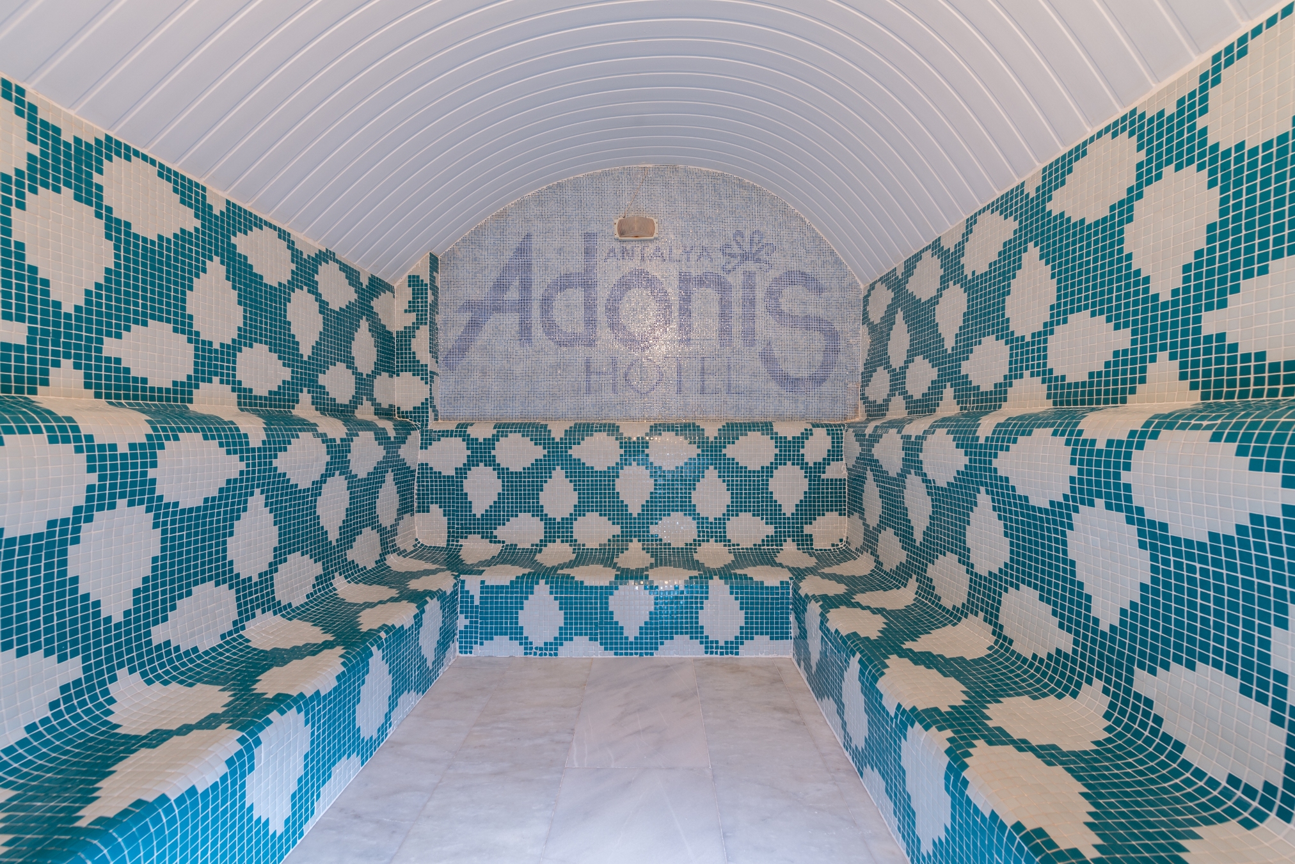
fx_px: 504
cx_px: 648
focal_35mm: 14
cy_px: 432
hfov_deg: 104.2
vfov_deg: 81.3
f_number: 10
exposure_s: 5
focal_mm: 14
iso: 100
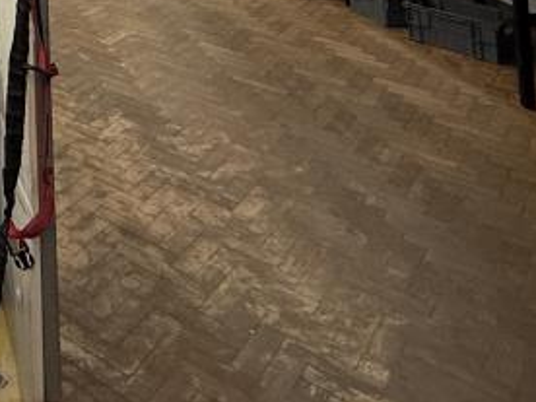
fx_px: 805
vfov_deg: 19.7
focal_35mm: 52
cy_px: -342
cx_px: -186
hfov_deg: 28.9
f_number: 2.2
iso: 125
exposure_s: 1/100
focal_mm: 2.22
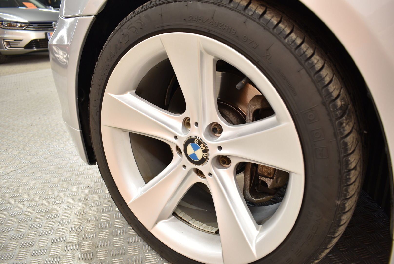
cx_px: 197
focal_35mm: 27
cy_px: 132
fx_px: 296
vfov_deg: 48.0
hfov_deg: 67.3
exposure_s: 1/8
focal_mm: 18
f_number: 3.5
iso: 100
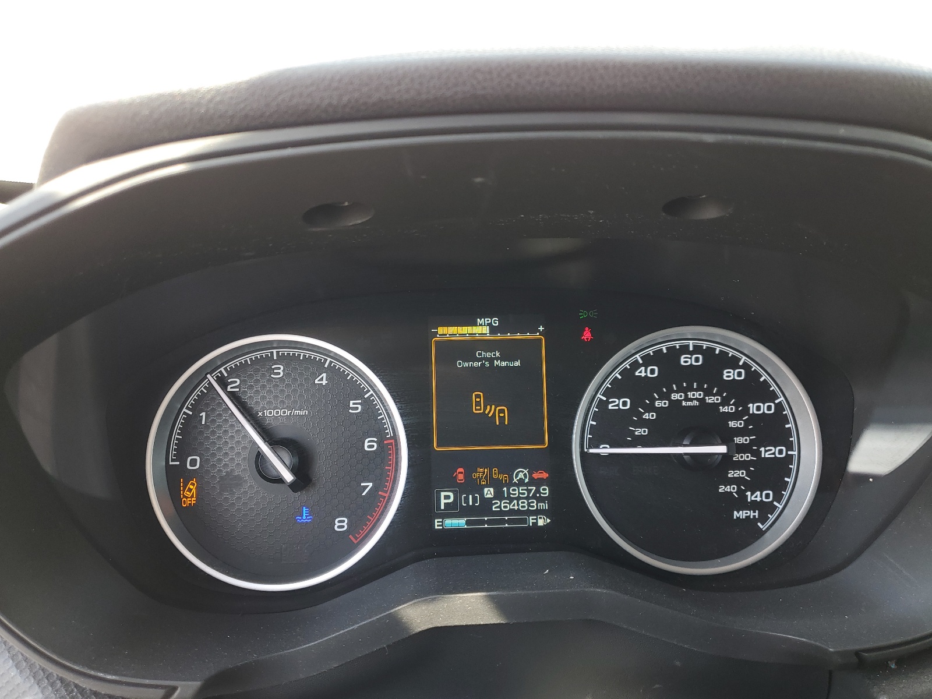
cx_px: 466
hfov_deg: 67.3
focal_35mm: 26
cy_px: 350
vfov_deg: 53.1
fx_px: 700
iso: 50
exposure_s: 1/156
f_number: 1.5
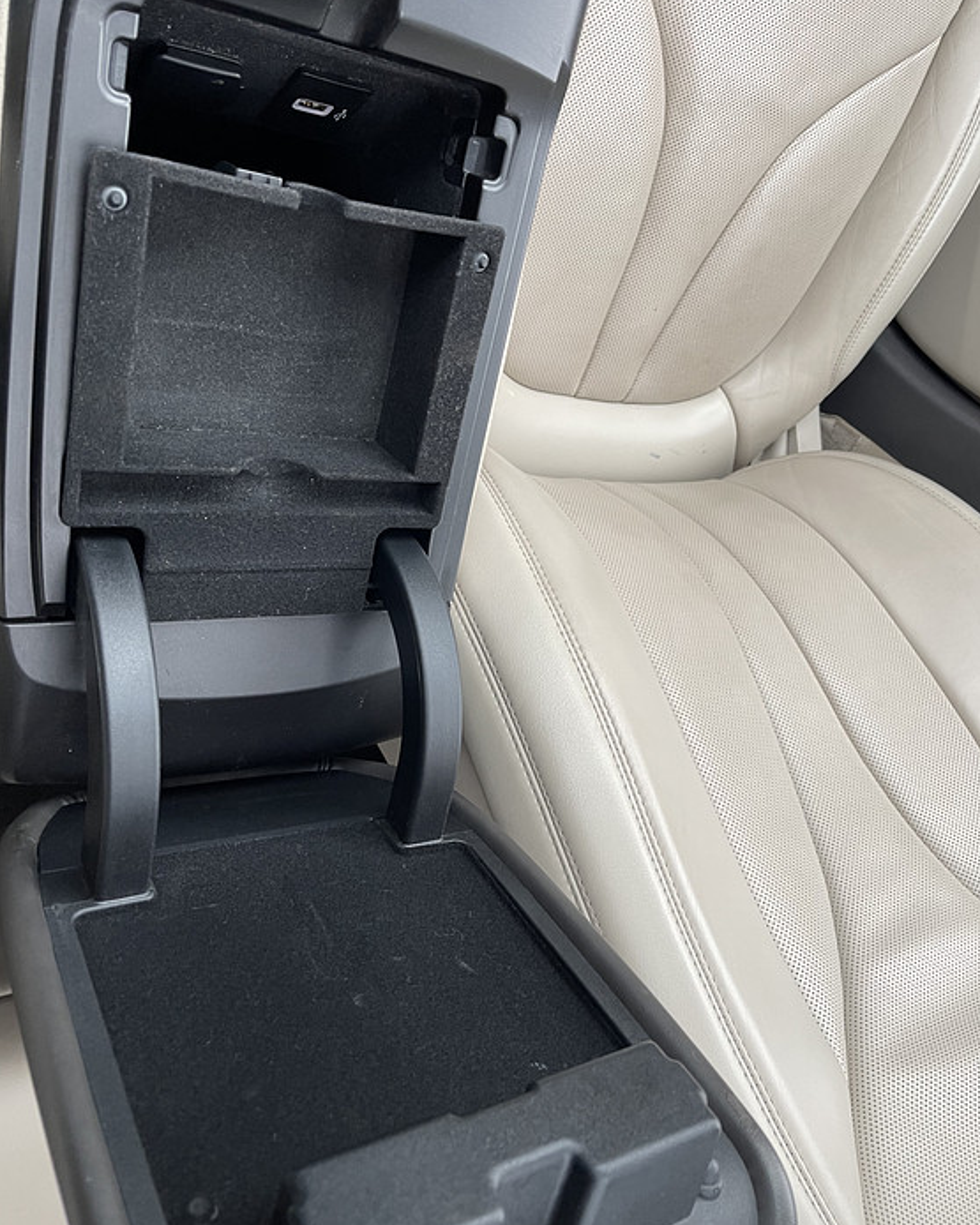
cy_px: 582
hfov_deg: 53.2
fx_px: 979
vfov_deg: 64.0
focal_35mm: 27
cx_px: 479
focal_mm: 5.1
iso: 125
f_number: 1.6
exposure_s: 1/100
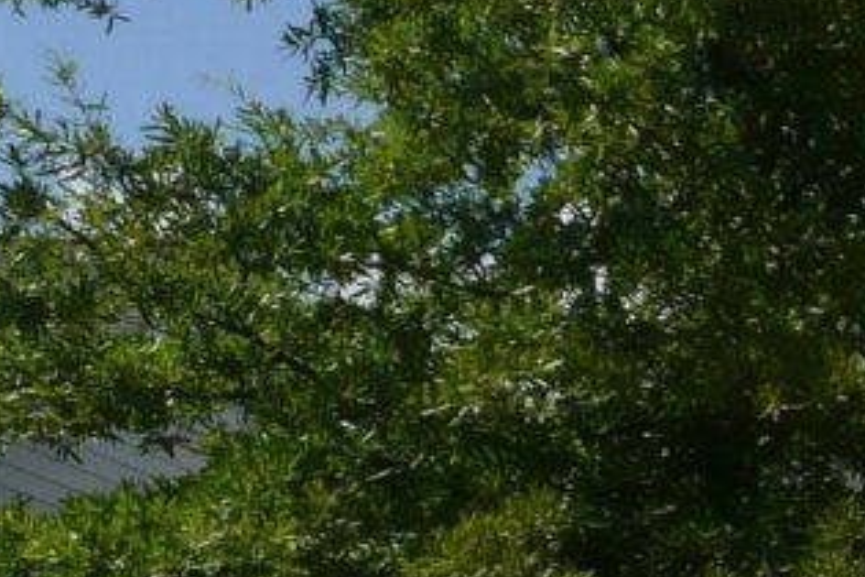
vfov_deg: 12.2
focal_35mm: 111
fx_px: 2667
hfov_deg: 16.0
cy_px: 558
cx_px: 1480
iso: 100
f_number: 8
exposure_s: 1/320
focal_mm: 4.6
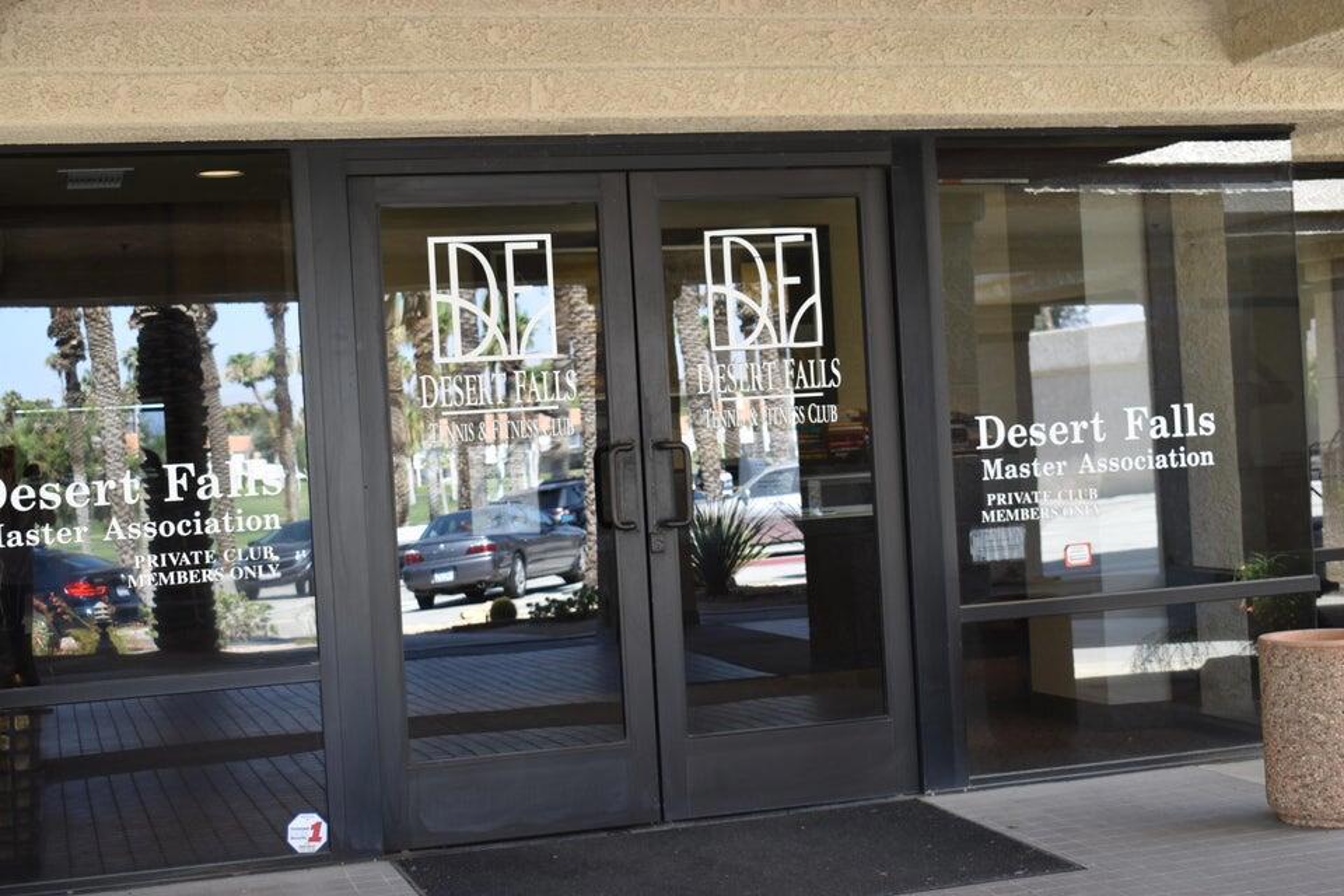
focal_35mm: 57
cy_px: 448
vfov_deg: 23.8
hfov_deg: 35.1
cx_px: 672
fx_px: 2128
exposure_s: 1/100
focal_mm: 38
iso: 400
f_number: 5
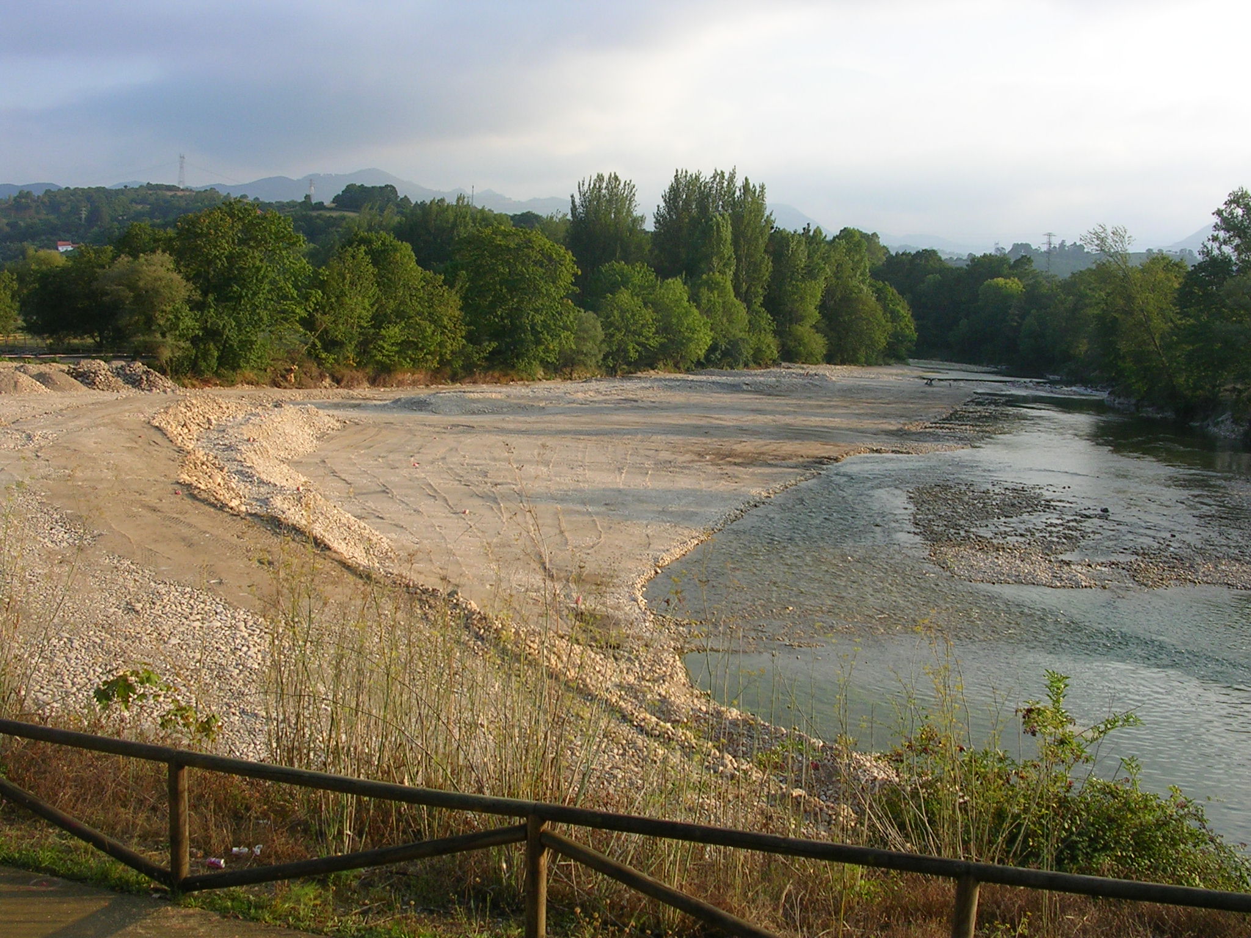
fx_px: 1373
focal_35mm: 38
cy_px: 469
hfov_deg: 49.0
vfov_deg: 37.7
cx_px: 626
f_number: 5.6
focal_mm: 5.8
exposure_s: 1/115
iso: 50
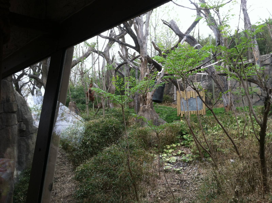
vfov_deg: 40.6
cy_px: 102
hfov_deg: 52.7
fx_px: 275
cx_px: 136
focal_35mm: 35
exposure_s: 1/150
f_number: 2.8
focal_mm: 3.85
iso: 80
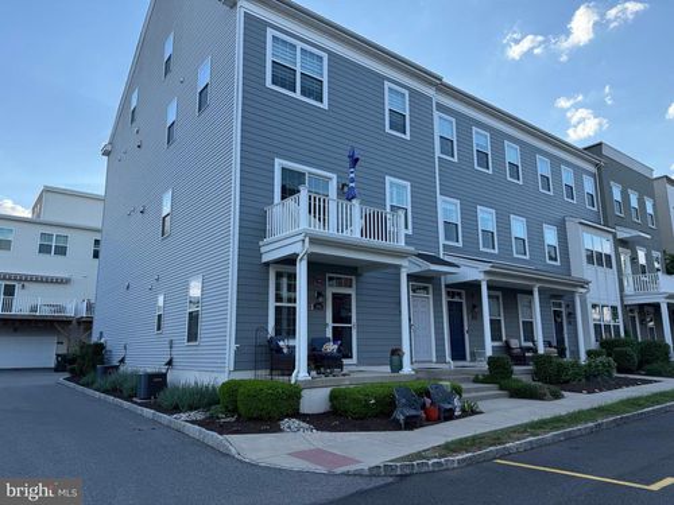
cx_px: 337
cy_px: 252
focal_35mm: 24
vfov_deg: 56.8
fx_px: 467
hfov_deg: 71.6
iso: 100
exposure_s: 1/1585
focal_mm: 6.76
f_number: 1.78
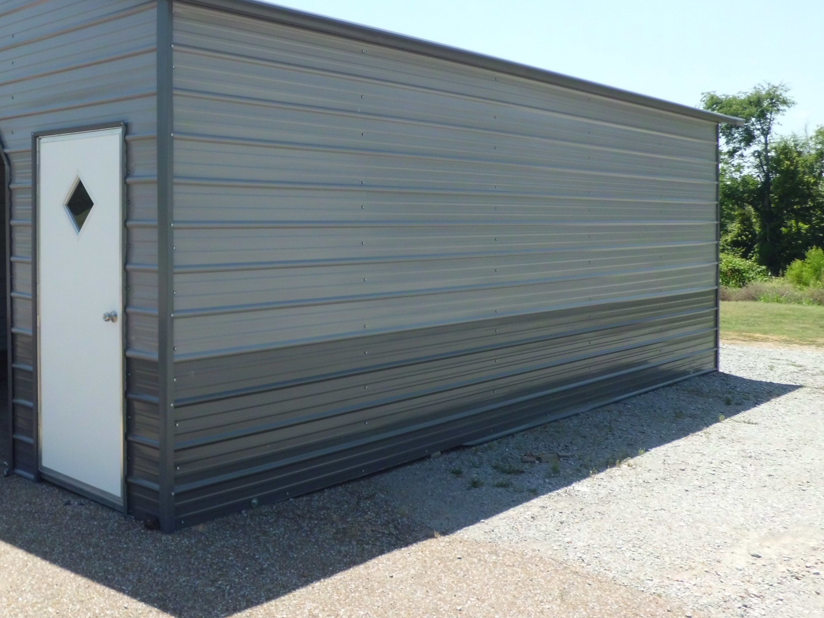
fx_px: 881
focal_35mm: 37
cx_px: 277
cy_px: 239
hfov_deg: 49.3
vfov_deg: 38.5
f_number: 7.9
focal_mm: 4.7
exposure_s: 1/100
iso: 64
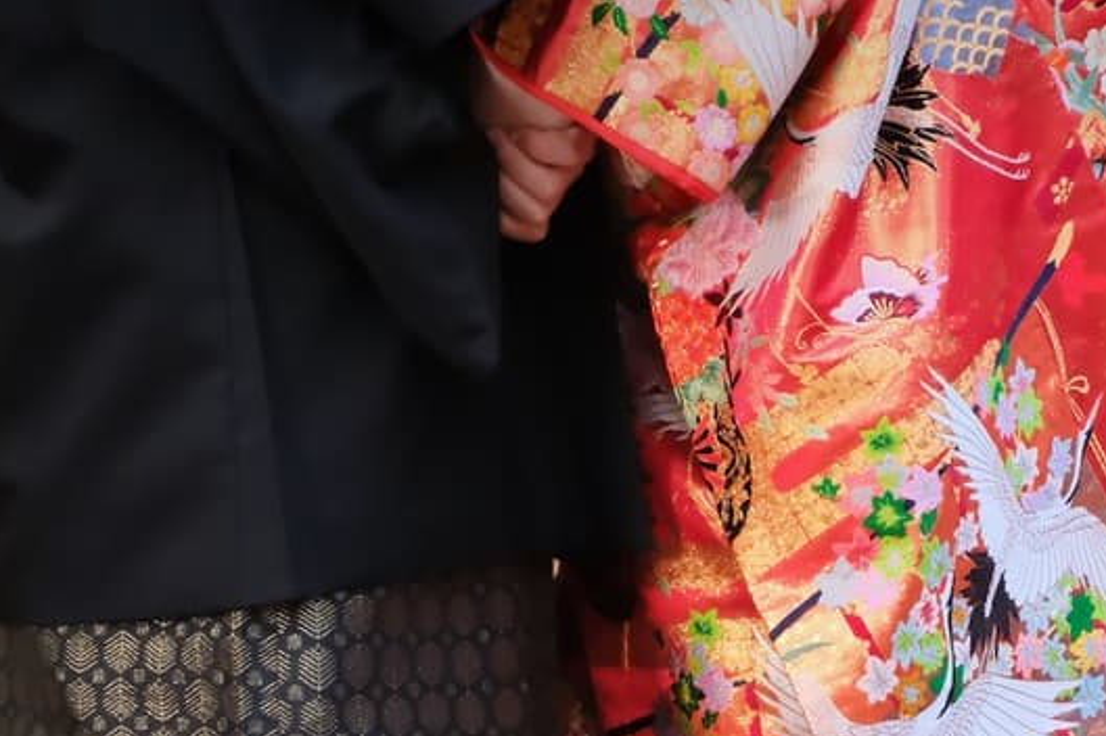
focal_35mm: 877
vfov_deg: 1.6
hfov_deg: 2.4
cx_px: 1087
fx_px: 26926
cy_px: 851
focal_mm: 214.4
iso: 3200
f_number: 5.6
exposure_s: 1/100
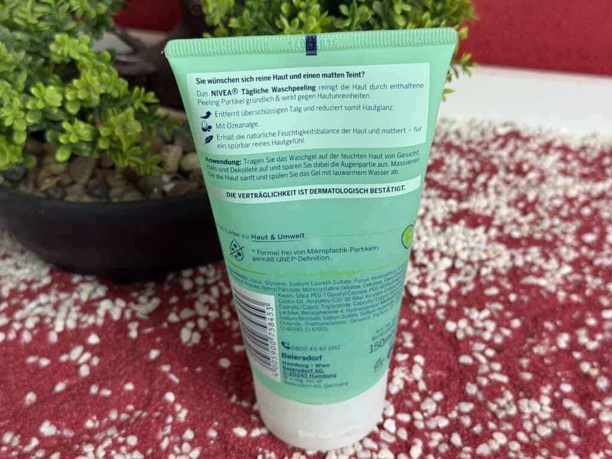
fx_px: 849
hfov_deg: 39.7
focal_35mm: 48
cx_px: 306
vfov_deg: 30.3
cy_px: 230
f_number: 1.78
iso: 100
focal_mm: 6.76
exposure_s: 1/100
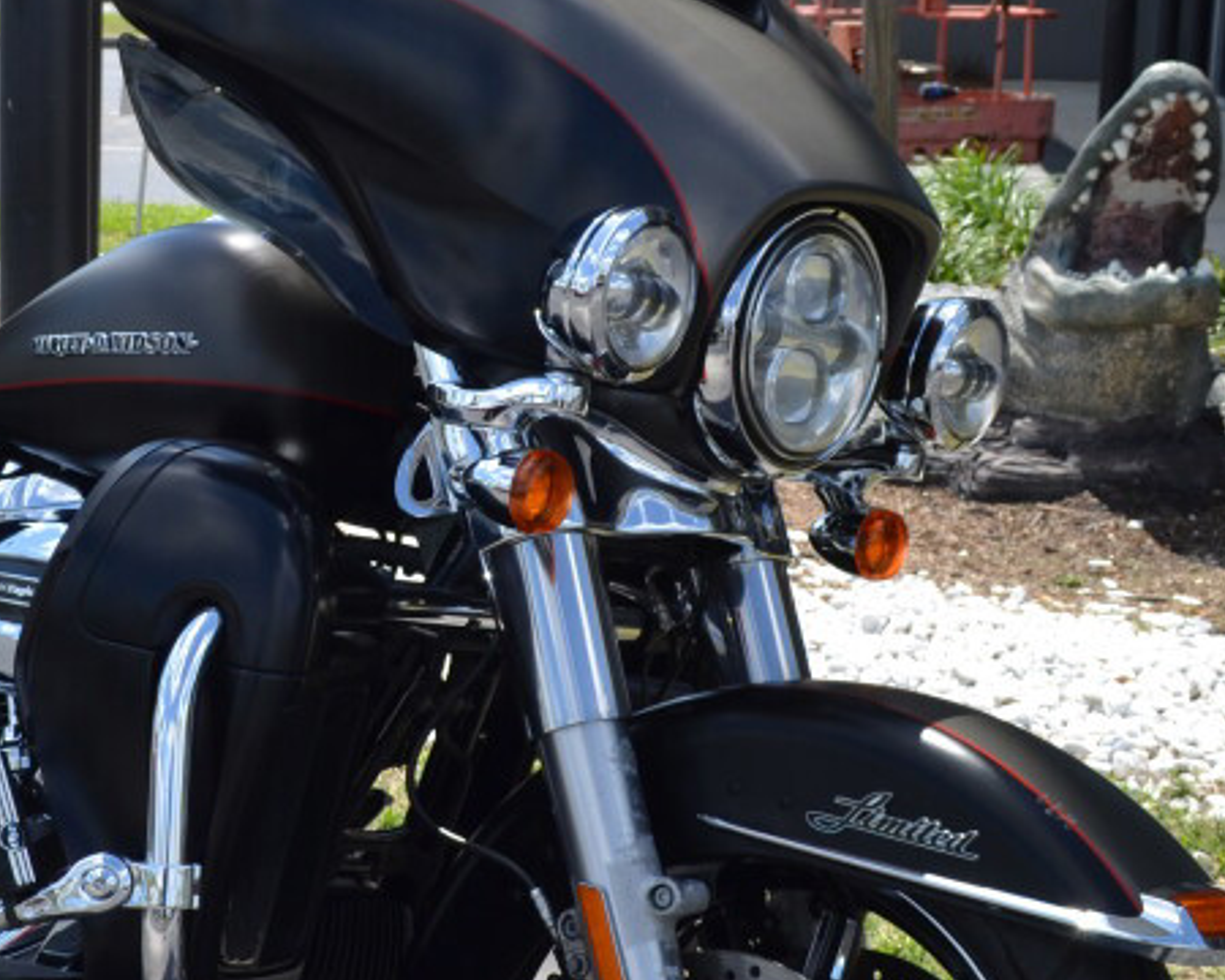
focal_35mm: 75
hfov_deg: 24.6
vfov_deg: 20.4
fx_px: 2719
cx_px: 109
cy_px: 509
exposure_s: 1/200
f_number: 7.1
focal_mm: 20
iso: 100
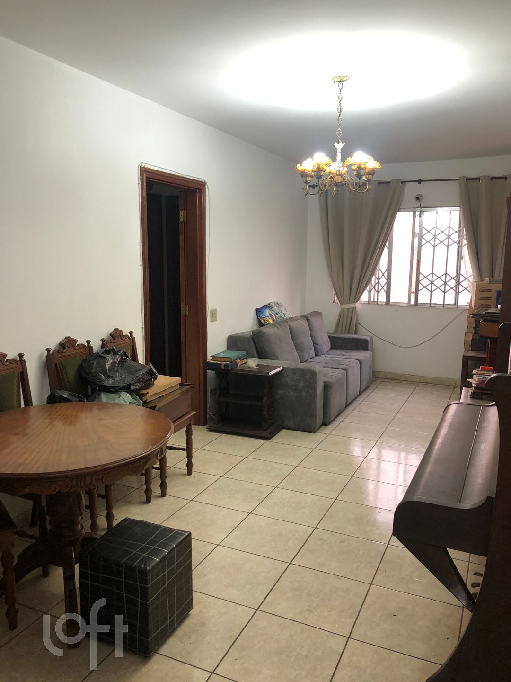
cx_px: 256
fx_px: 551
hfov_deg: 49.7
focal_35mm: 28
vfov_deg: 63.4
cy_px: 341
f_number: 1.8
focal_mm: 4
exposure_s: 1/24
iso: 32
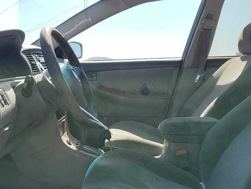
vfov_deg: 35.3
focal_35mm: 40
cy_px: 137
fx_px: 290
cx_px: 97
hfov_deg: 46.5
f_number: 1.5
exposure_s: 1/1111
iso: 50
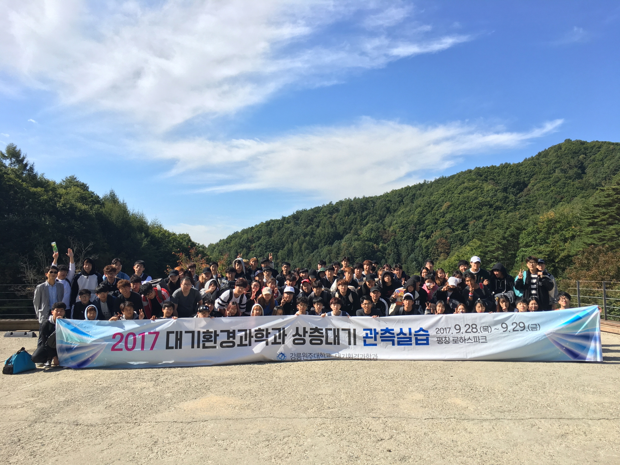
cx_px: 310
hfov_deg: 61.7
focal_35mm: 29
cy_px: 232
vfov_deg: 48.2
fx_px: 519
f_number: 2.2
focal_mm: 4.15
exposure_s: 1/986
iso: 25
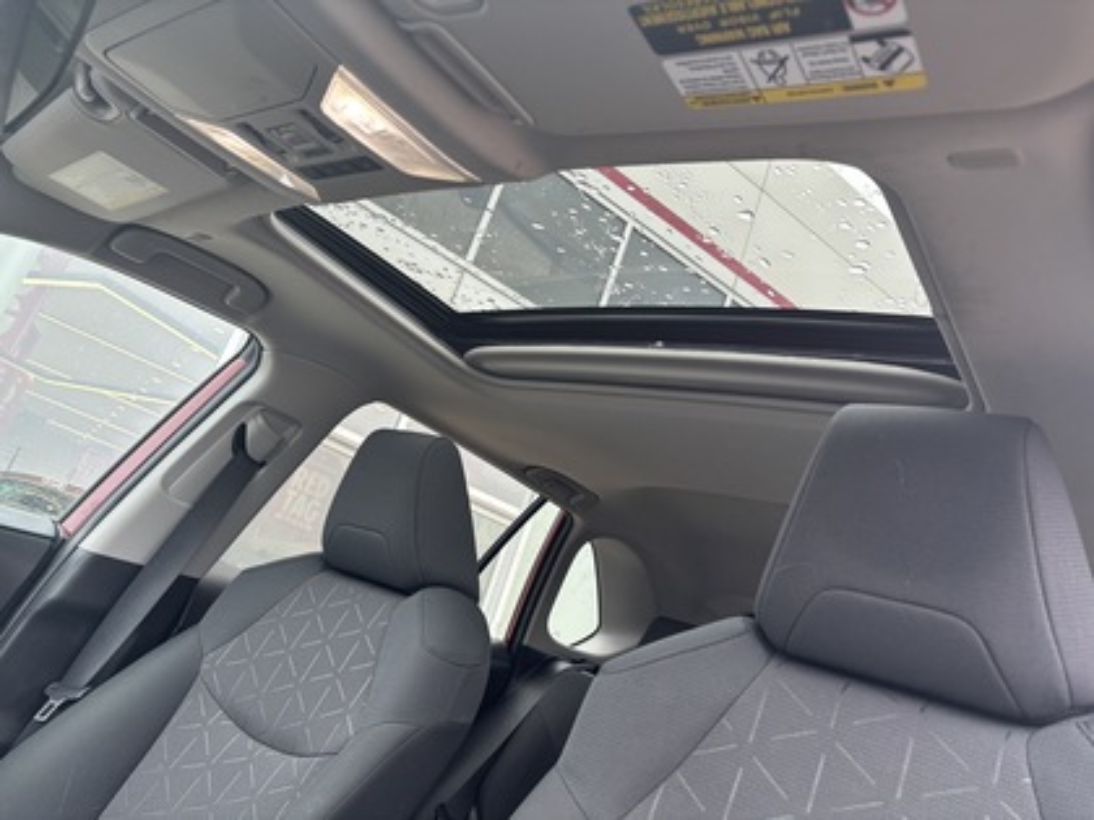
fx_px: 822
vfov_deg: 53.1
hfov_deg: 67.3
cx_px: 547
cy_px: 410
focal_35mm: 26
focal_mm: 5.96
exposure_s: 1/121
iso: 80
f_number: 1.6
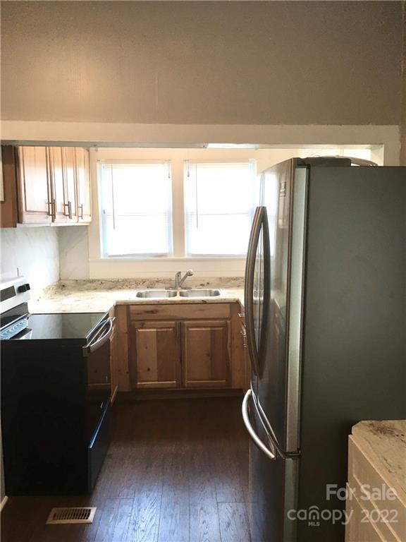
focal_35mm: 29
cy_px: 271
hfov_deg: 48.2
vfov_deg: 61.7
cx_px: 203
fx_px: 454
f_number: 2.2
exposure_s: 1/30
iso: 40
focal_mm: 4.15
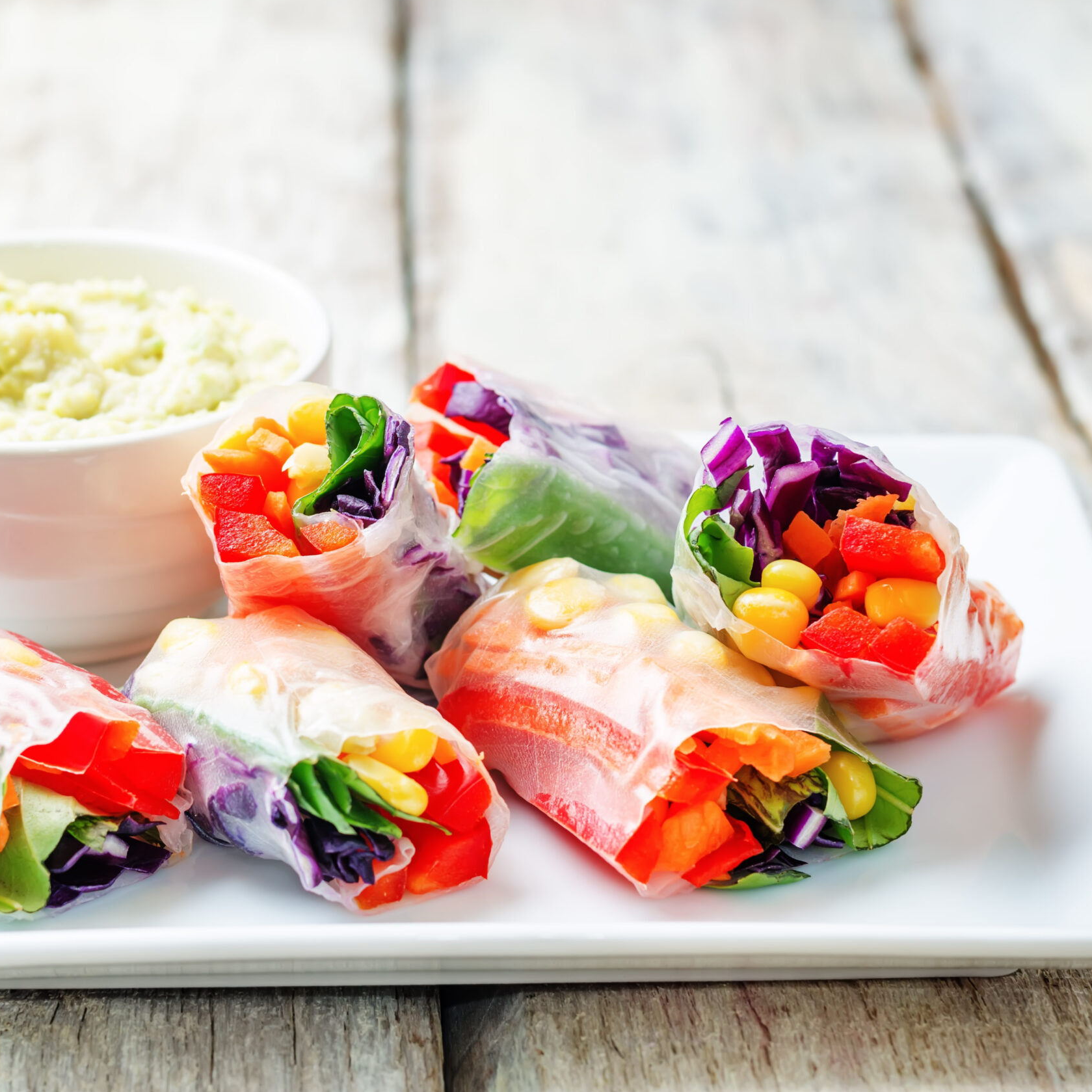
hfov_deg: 17.8
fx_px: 3462
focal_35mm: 97
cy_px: 542
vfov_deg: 17.9
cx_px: 316
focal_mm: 50
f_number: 5
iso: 100
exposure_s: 1/20
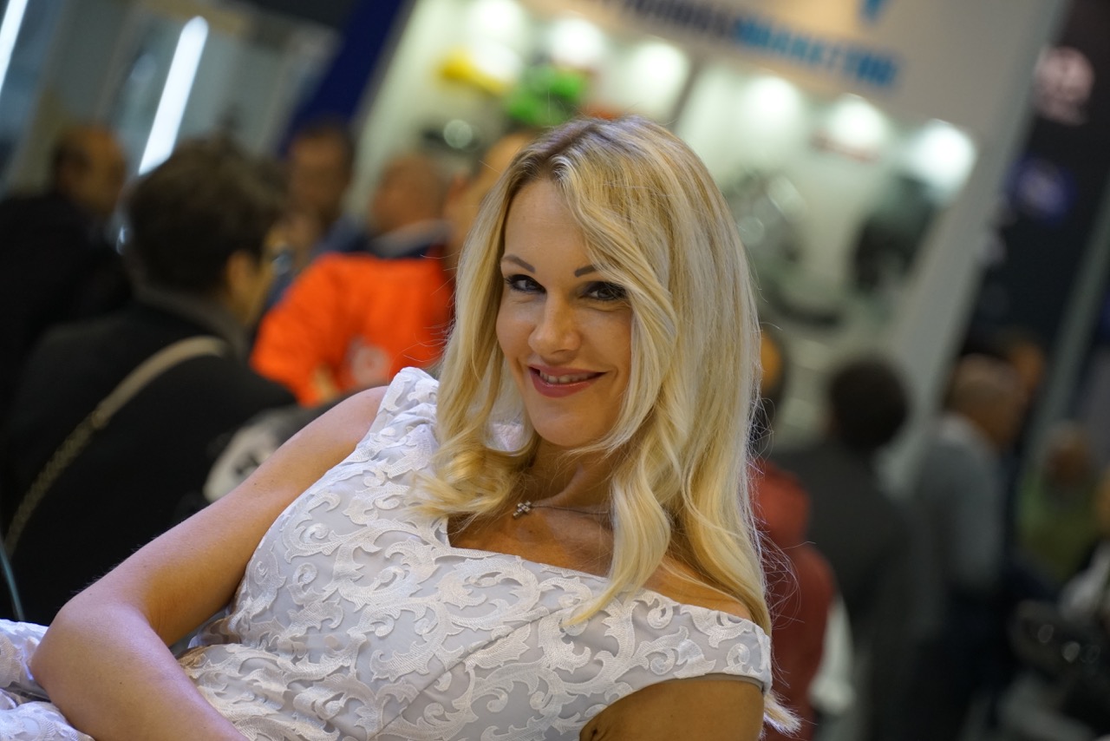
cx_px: 555
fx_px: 8080
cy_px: 370
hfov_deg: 7.9
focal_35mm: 262
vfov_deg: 5.2
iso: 1600
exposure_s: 1/320
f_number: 6.3
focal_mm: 175
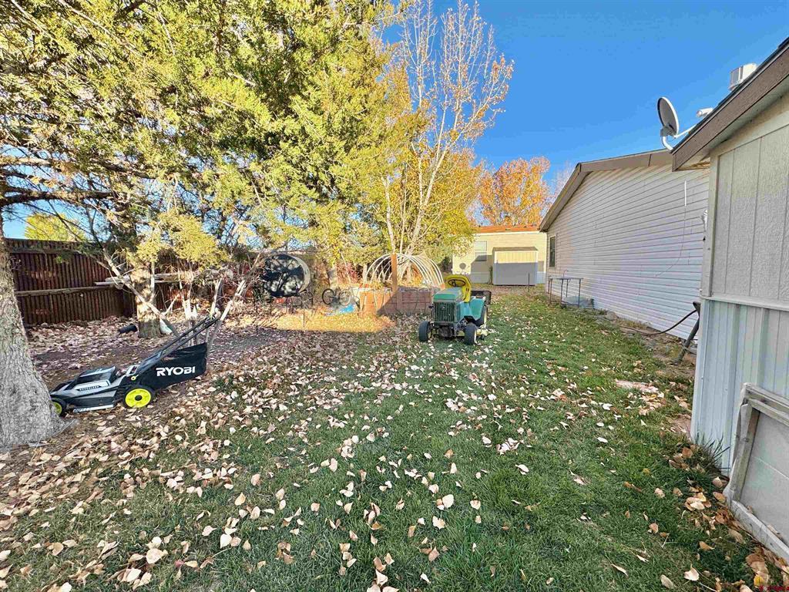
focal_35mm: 14
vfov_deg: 85.7
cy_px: 296
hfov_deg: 102.1
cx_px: 394
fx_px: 319
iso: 40
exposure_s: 1/600
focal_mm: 2.22
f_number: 2.2
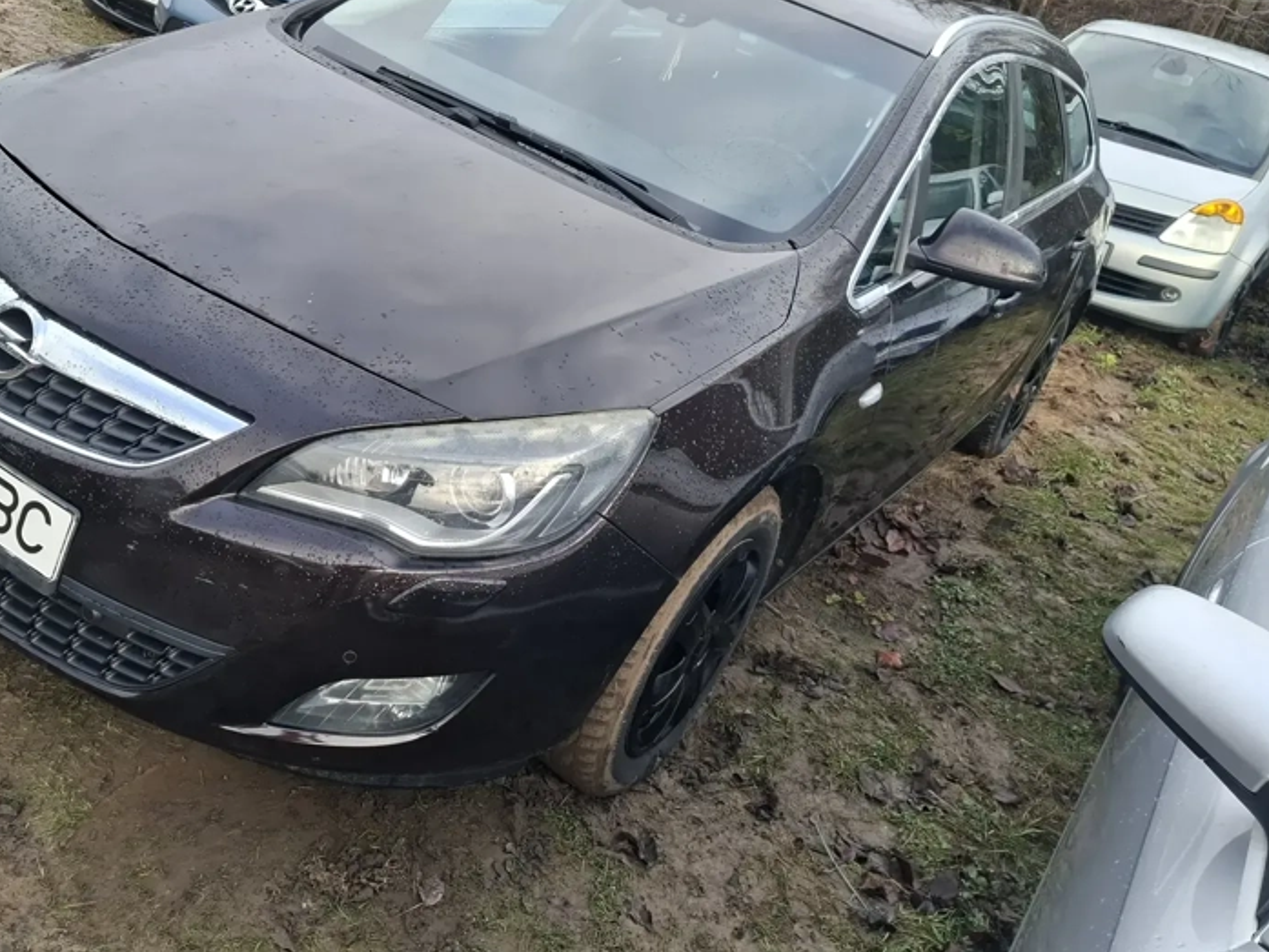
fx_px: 1210
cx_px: 541
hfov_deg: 55.1
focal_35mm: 33
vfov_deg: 42.3
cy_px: 309
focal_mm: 5.54
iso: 50
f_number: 1.8
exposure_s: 1/279
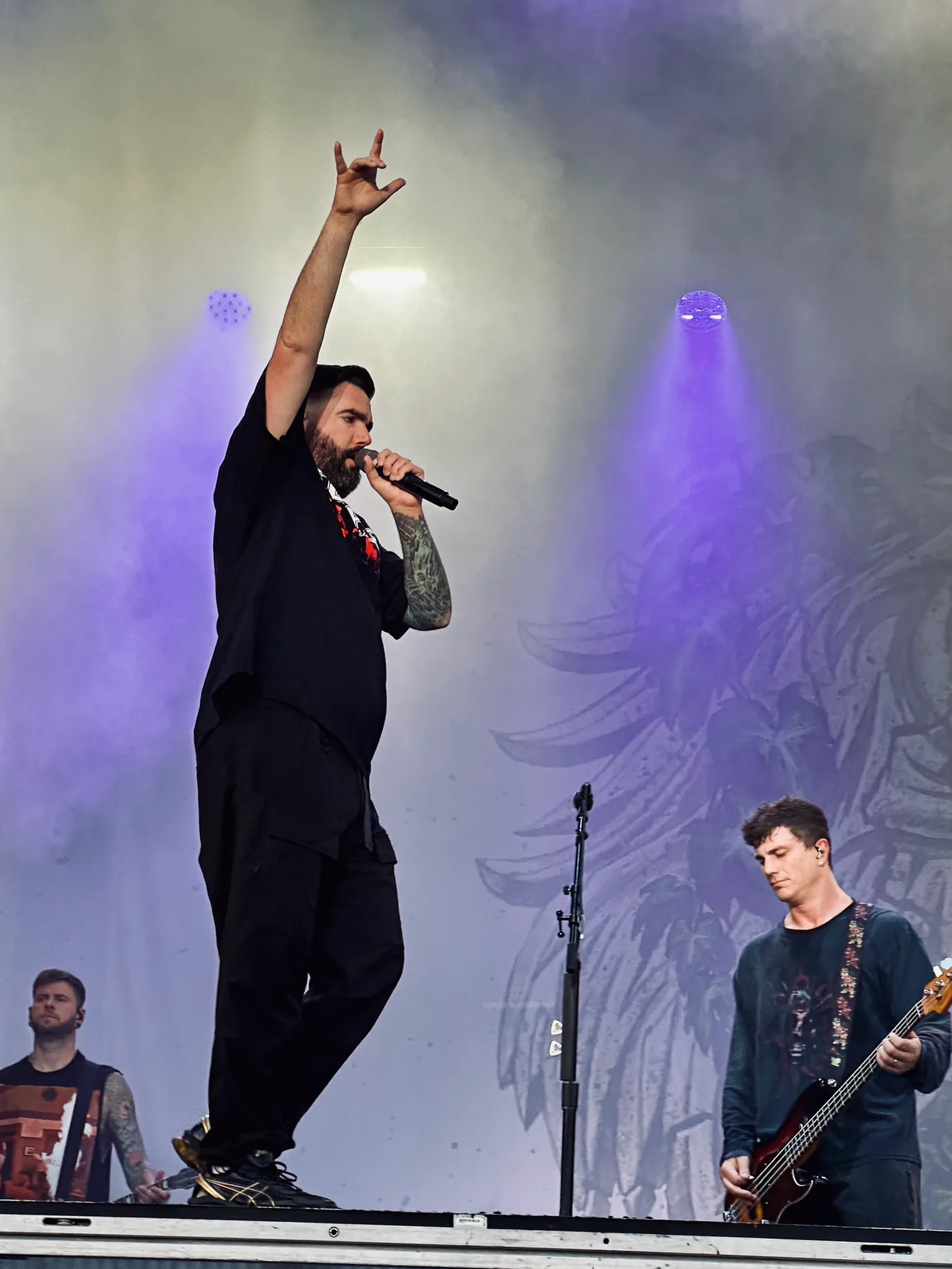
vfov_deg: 22.3
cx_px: 428
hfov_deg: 16.8
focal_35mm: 88
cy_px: 676
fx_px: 3227
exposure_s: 1/120
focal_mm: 9
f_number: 2.8
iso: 32
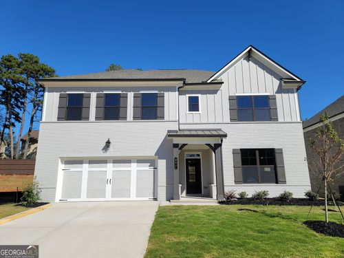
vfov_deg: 54.9
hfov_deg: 69.4
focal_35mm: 25
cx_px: 172
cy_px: 129
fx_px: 248
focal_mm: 7
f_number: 1.8
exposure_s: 1/1179
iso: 20
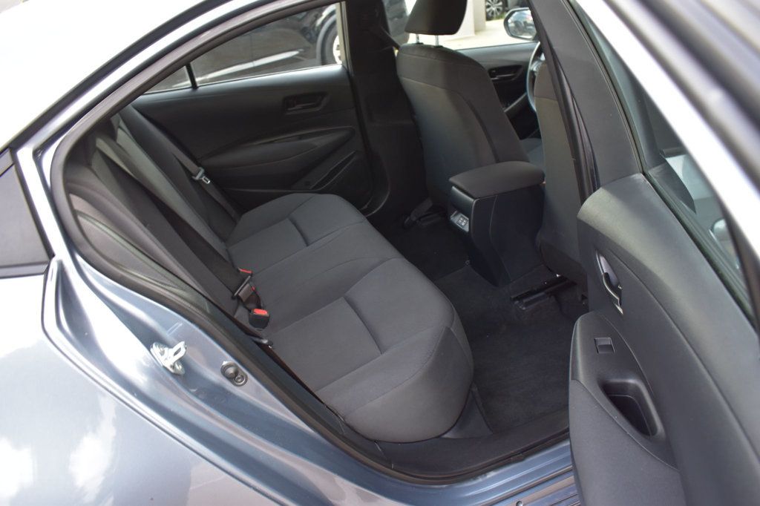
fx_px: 570
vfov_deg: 47.9
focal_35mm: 27
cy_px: 253
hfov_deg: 67.4
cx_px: 380
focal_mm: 18
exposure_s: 1/15
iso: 640
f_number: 6.3
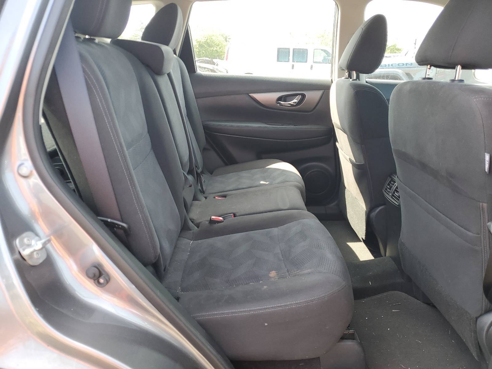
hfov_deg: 67.3
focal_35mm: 26
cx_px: 246
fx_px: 370
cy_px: 184
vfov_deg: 53.1
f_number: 1.5
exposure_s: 1/141
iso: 50
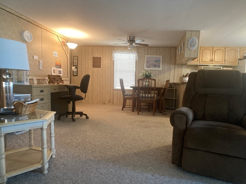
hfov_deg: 53.8
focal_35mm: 34
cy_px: 98
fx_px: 242
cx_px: 139
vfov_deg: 41.8
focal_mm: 3.99
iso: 320
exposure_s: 1/60
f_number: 1.8
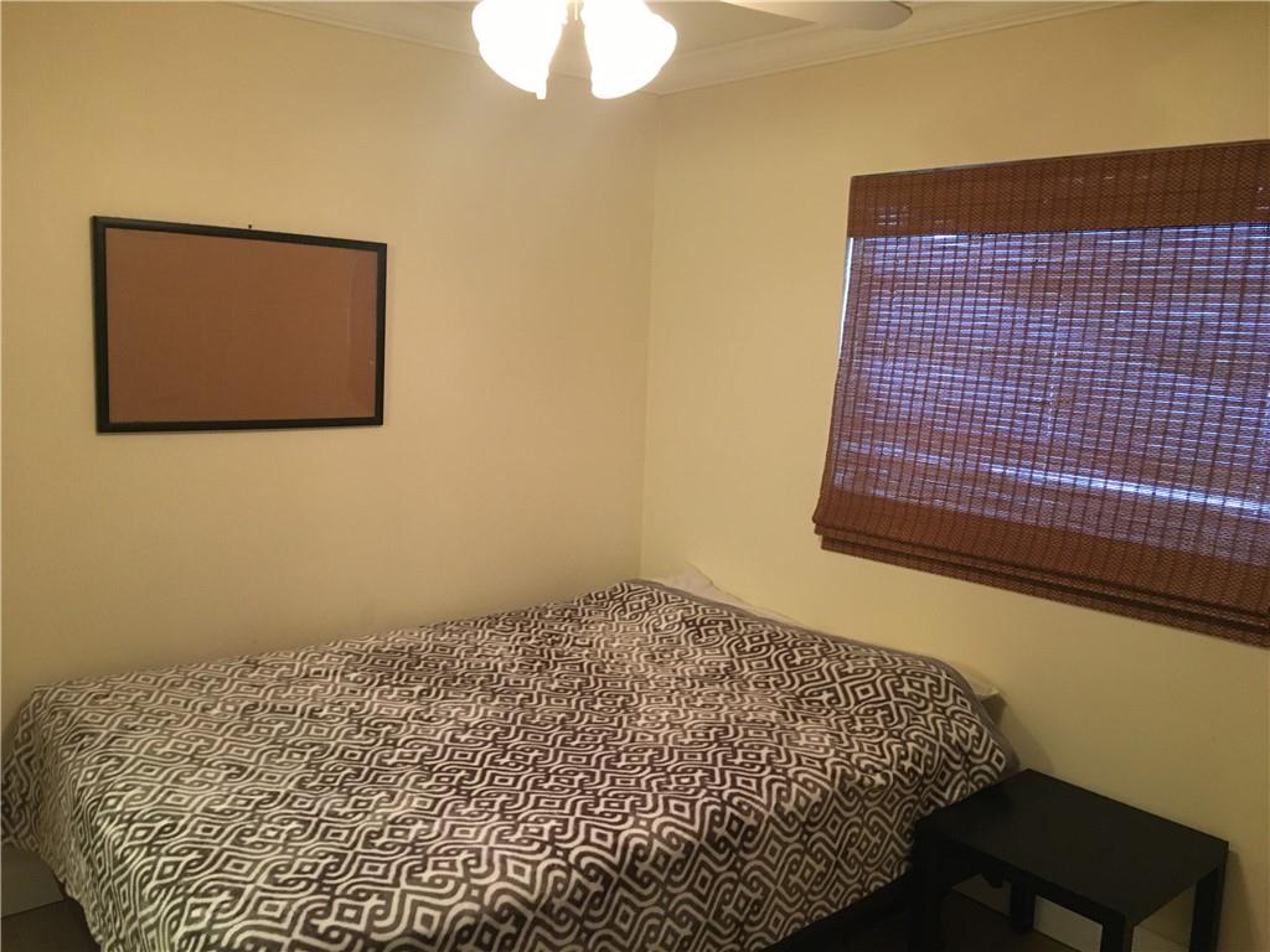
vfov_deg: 48.2
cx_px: 635
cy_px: 476
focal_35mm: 29
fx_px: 1064
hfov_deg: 61.7
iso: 200
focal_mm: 4.15
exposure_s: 1/30
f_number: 2.2
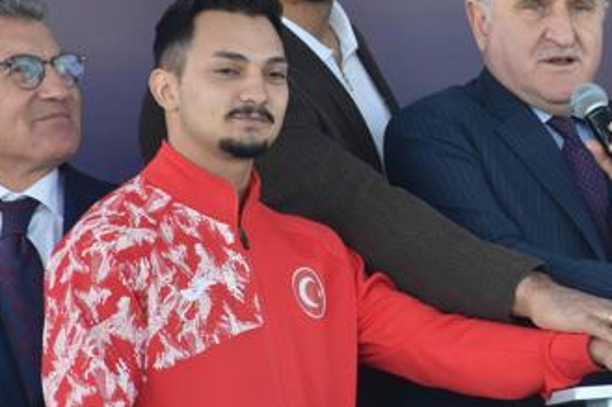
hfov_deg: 4.2
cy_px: 137
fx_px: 8342
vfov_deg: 2.8
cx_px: 614
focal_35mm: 491
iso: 800
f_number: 5.6
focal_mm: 140
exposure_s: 1/400
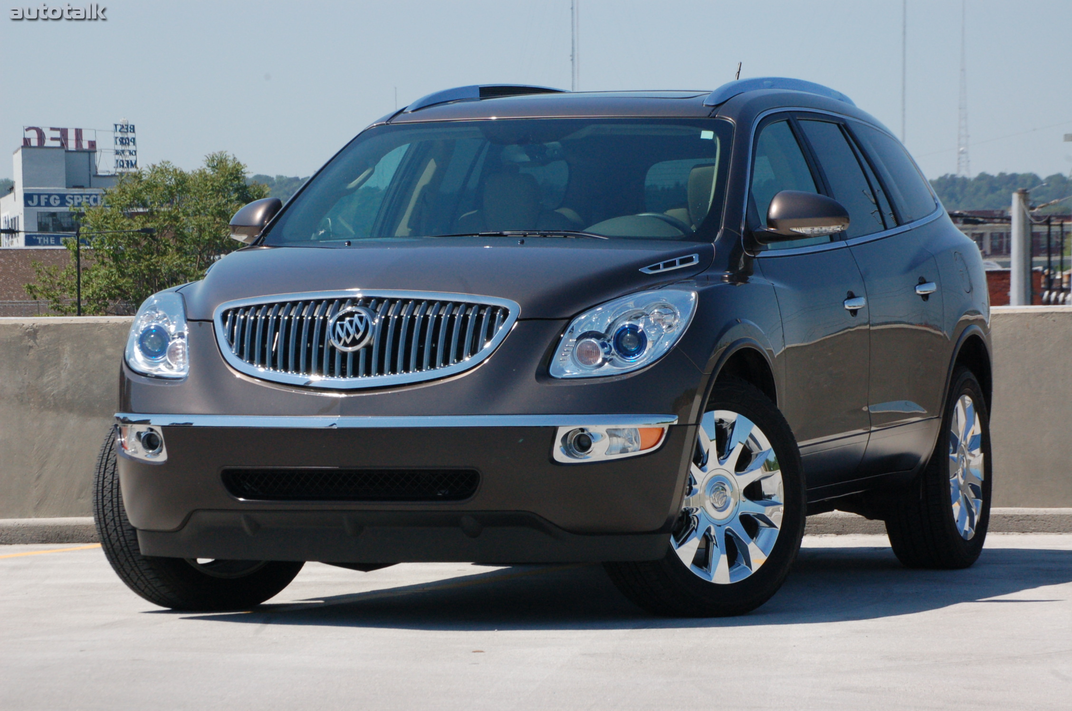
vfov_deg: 9.6
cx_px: 536
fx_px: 4236
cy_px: 356
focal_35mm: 142
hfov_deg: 14.4
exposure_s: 1/500
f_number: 16
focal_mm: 95
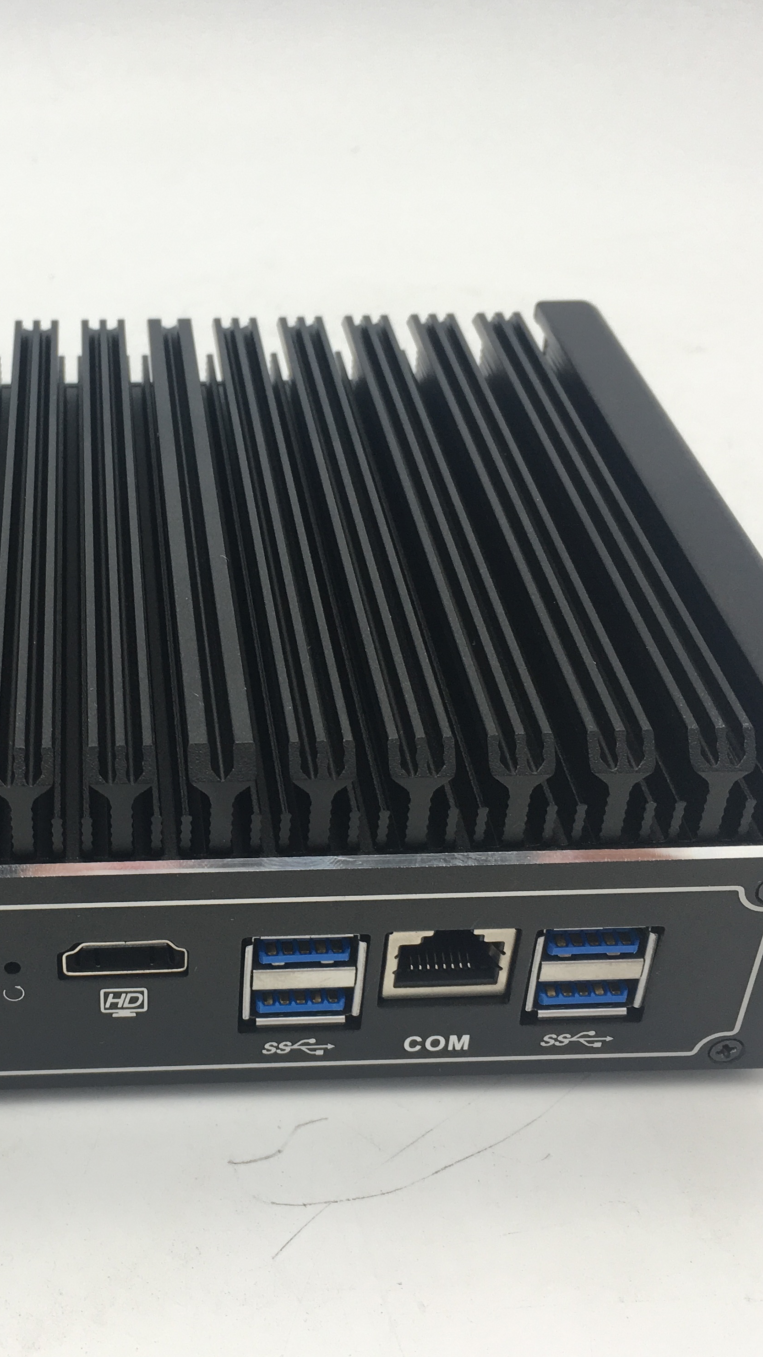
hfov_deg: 27.2
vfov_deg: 47.4
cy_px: 676
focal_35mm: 43
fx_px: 1547
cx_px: 156
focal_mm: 4.15
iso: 32
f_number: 2.2
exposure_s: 1/100
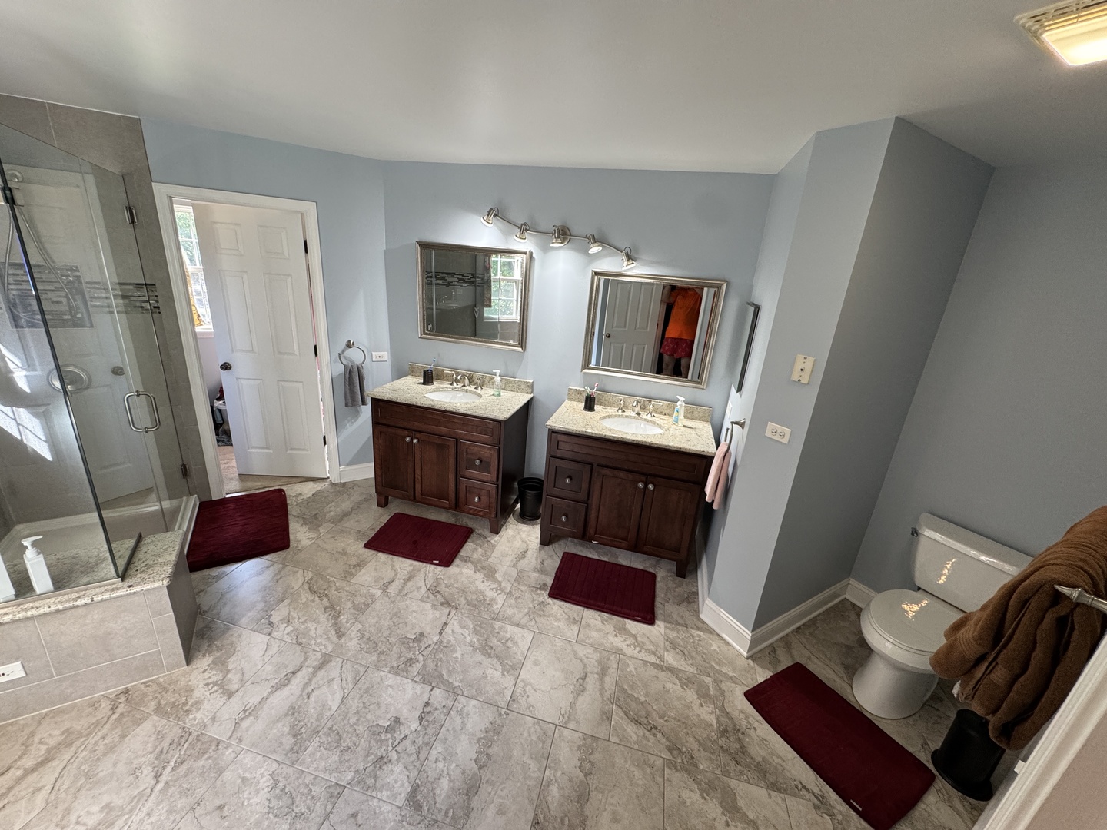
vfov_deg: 85.7
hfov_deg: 102.1
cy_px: 415
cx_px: 554
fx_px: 448
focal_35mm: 14
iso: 200
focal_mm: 2.22
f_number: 2.2
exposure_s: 1/120
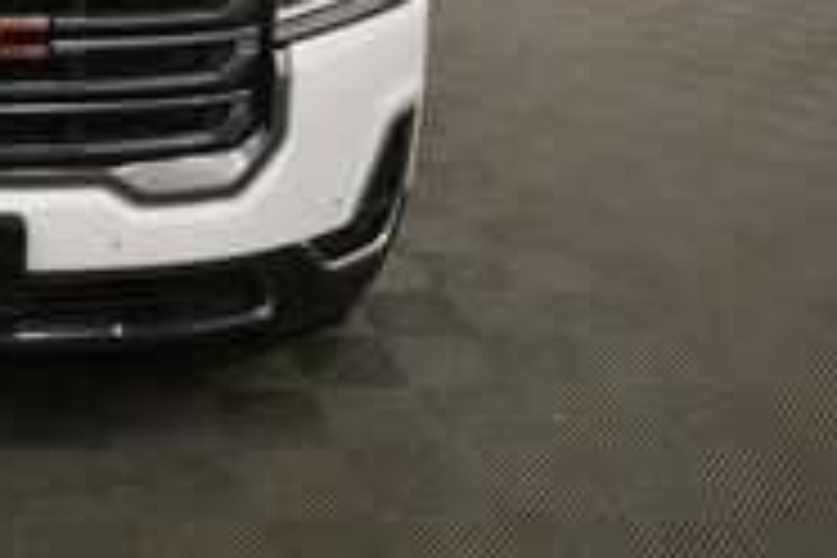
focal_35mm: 58
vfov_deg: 22.3
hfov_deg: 31.1
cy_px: -29
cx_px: -58
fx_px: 1348
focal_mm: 18
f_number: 5.6
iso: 800
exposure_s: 1/250
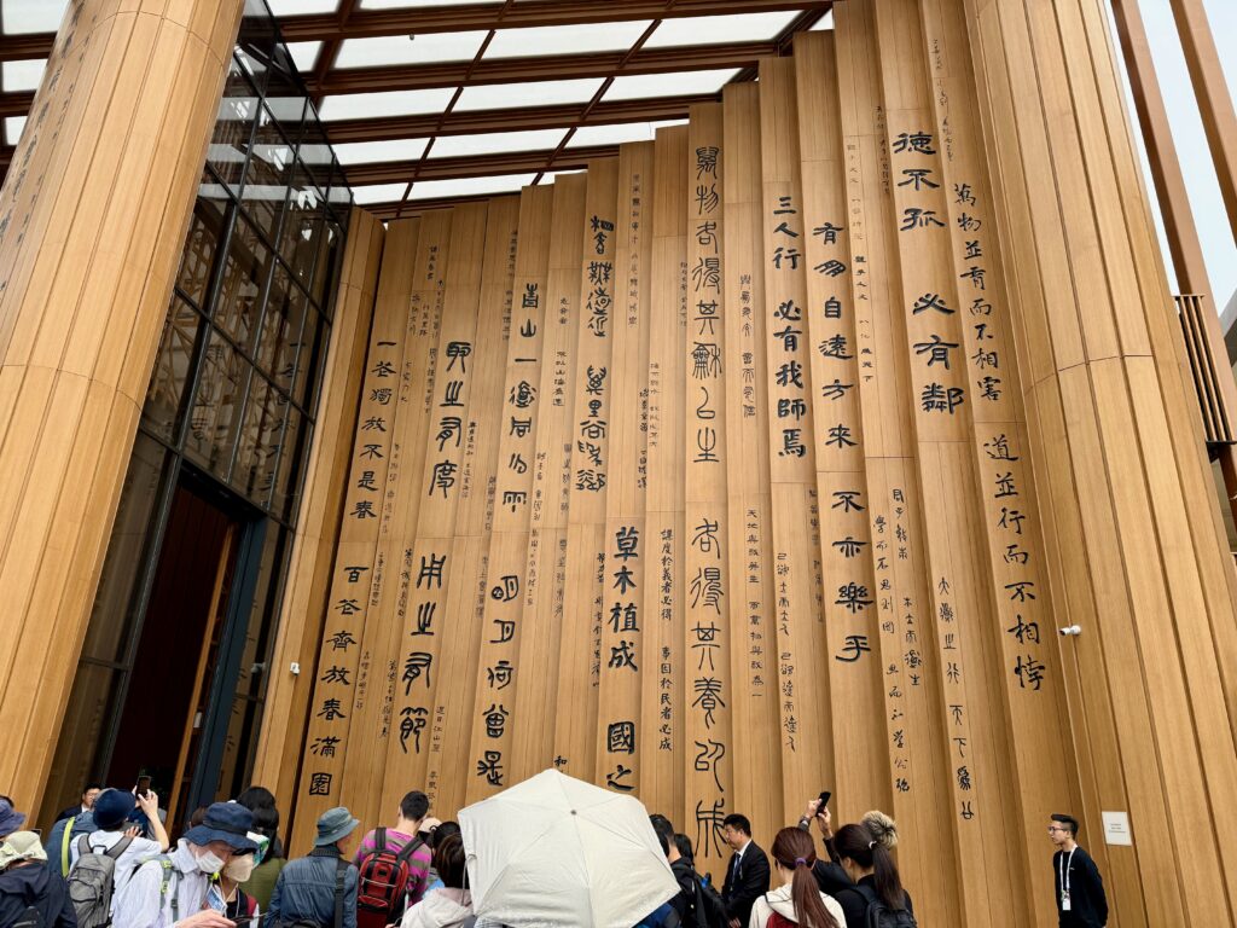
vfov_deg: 56.8
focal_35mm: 24
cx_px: 618
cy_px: 464
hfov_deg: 71.6
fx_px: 858
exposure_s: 1/3145
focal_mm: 6.76
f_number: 1.78
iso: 100
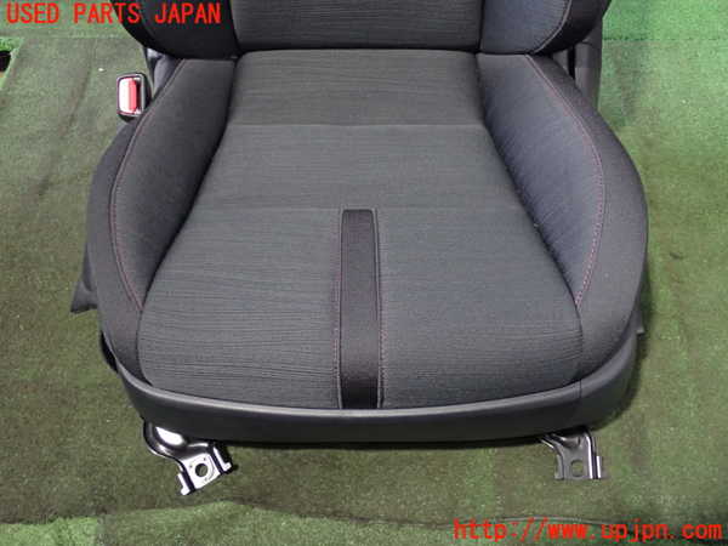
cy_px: 273
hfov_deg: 42.9
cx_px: 364
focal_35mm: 44
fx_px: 925
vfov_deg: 32.9
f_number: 2.9
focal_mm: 7.84
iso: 800
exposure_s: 1/13
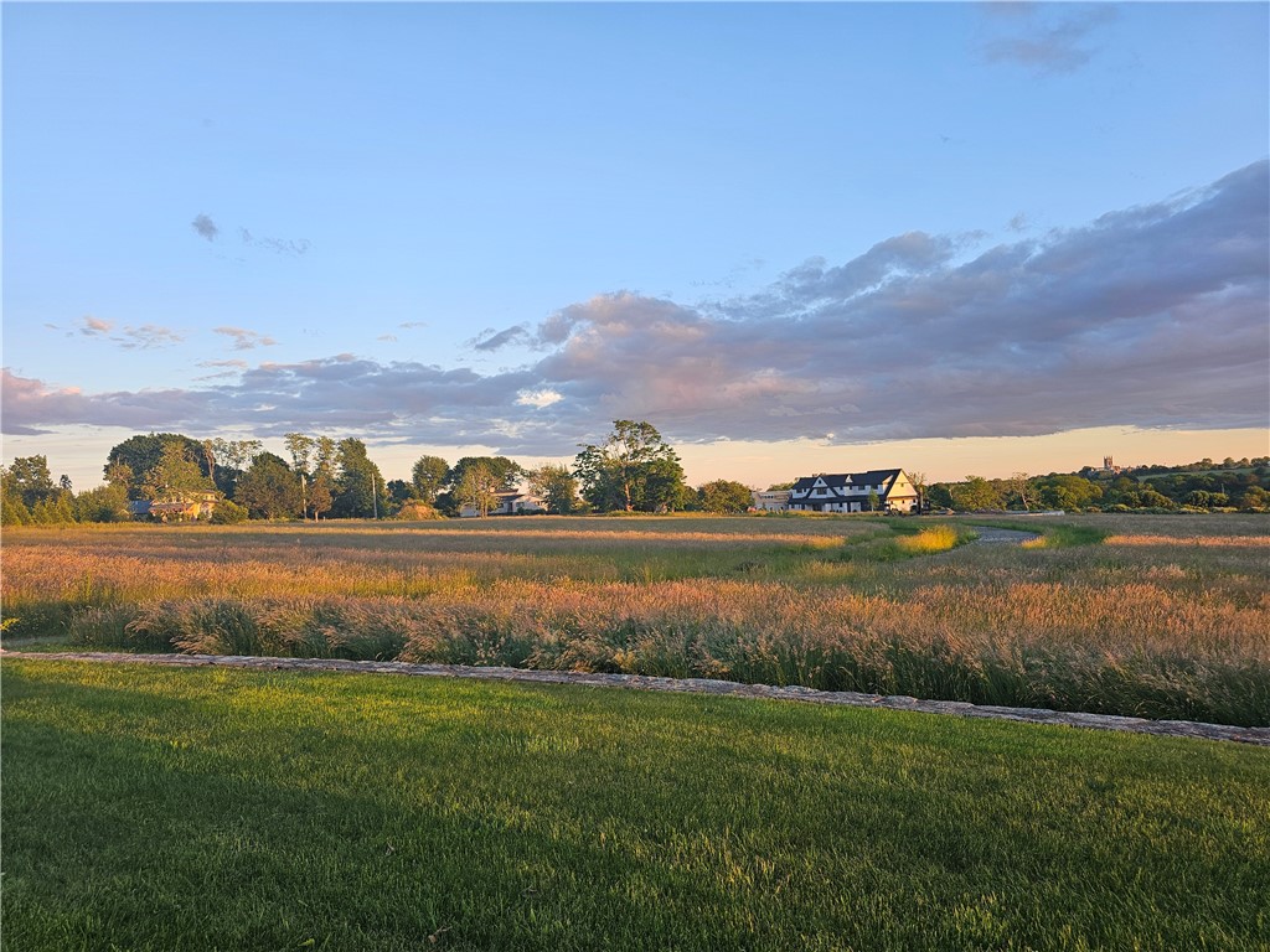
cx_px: 635
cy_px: 476
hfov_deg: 73.9
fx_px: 844
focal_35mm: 23
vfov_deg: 58.9
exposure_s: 1/180
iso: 32
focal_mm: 6.3
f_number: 1.7
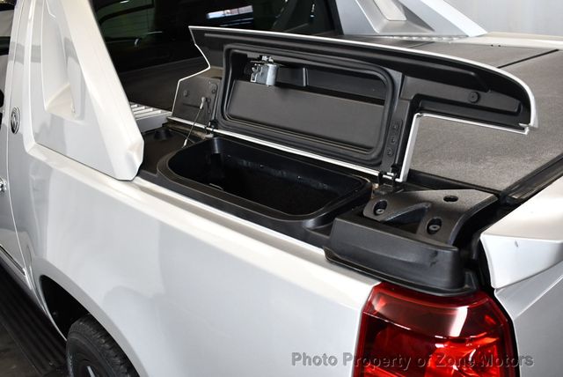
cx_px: 282
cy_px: 188
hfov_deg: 53.1
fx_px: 563
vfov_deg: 36.9
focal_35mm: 36
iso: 800
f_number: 3.5
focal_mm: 18
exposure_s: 1/160
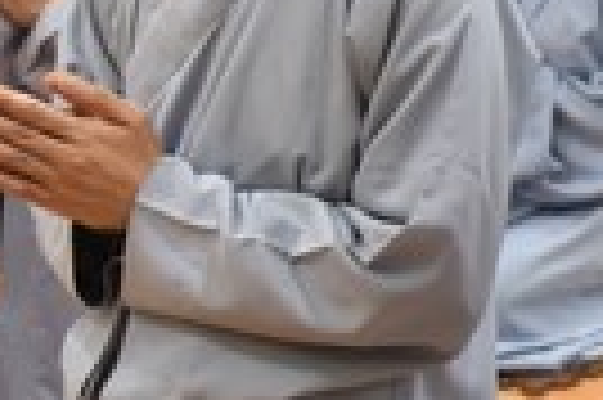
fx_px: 2844
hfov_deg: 10.8
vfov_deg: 8.0
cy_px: 9
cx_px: 1310
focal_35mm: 170
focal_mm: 35
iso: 560
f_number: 4
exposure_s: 1/60
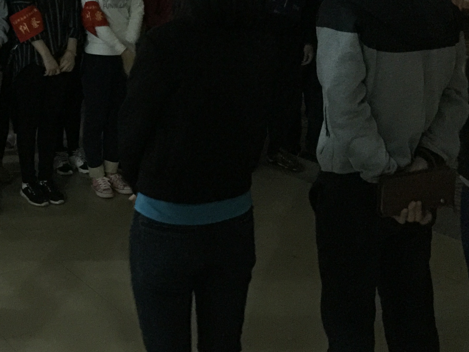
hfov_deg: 34.5
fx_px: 718
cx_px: 65
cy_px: 66
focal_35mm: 53
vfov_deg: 26.9
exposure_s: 1/4
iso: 500
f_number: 2.2
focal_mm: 4.15
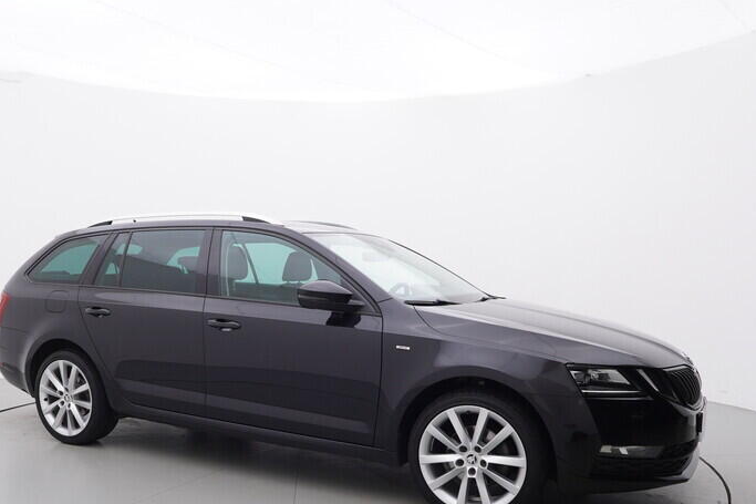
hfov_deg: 55.7
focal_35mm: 34
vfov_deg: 38.3
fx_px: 709
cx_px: 300
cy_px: 369
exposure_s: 1/80
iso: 200
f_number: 5
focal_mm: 15
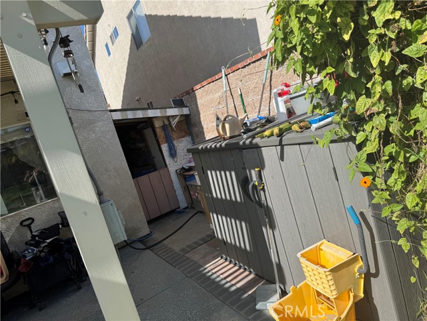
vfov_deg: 56.8
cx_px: 214
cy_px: 160
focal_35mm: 24
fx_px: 296
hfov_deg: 71.6
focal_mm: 6.76
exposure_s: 1/3096
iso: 80
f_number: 1.78
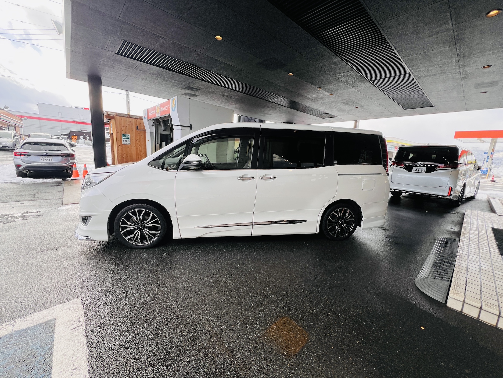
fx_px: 189
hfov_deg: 106.2
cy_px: 189
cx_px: 252
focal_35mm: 13
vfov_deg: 89.9
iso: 32
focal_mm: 1.57
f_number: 1.8
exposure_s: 1/326
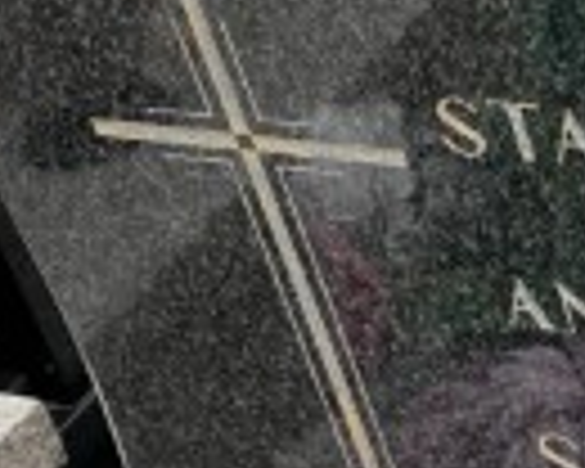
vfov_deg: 12.3
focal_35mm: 125
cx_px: 904
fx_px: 2164
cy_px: 171
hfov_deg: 14.3
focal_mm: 4.25
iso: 25
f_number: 1.8
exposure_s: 1/759
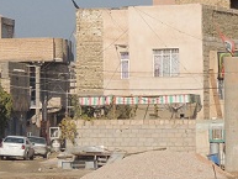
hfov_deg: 4.4
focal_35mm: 446
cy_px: -10
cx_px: 336
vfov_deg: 3.3
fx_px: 3068
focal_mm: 24
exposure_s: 1/1000
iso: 100
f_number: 4.3
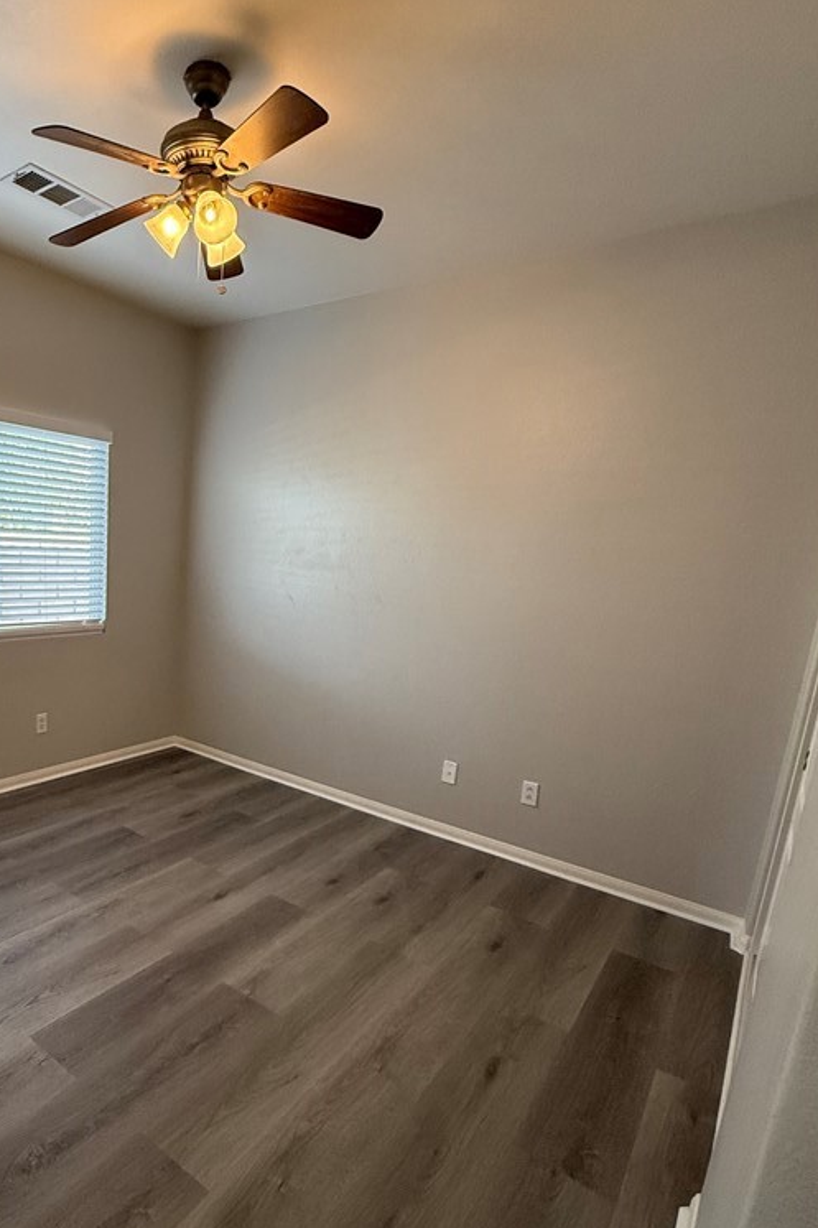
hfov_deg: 58.5
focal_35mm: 20
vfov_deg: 83.6
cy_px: 695
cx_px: 199
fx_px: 682
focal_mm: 2.22
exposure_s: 1/120
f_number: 2.2
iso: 400
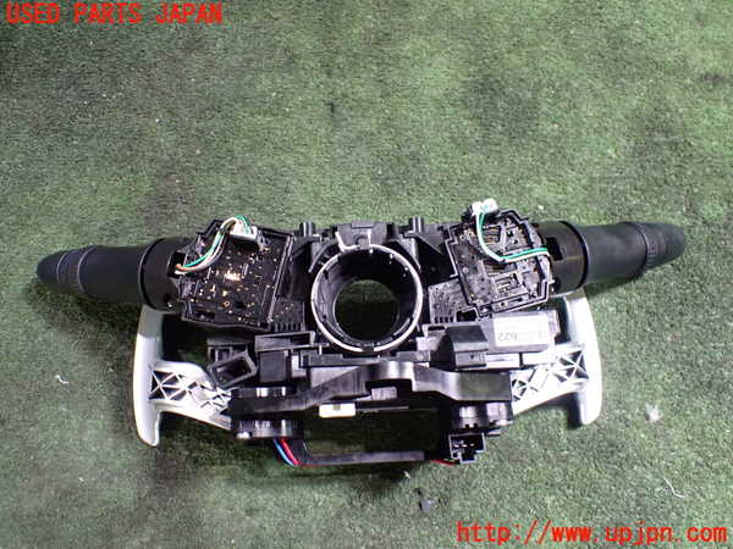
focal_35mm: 30
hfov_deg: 60.0
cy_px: 274
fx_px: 635
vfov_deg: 46.8
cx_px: 366
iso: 800
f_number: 2.3
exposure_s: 1/40
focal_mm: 5.4
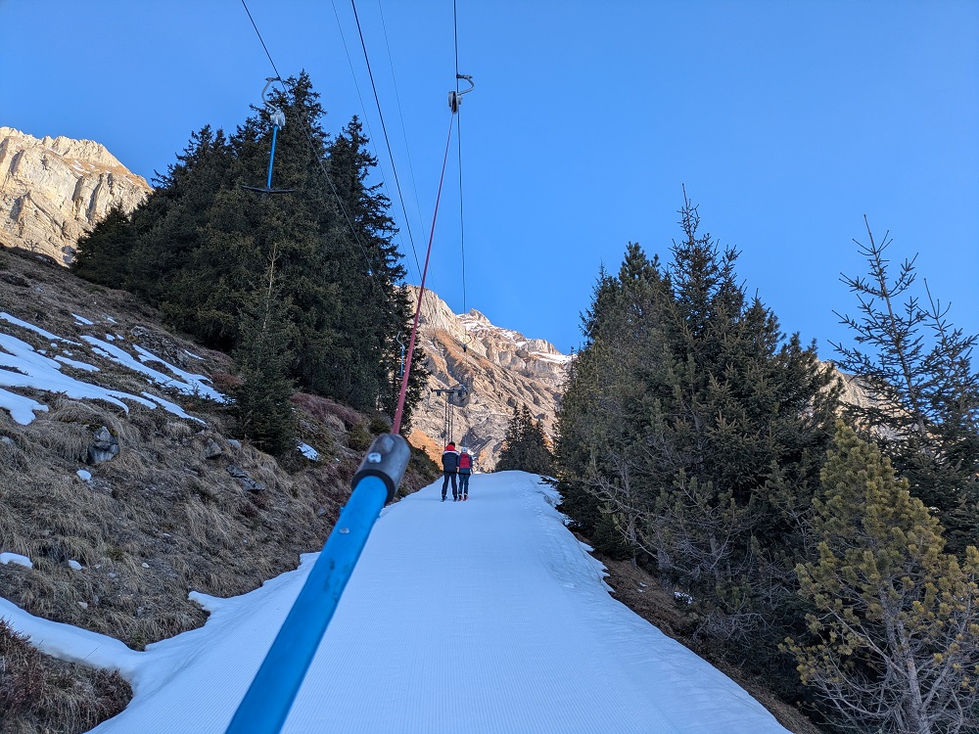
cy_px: 367
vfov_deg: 54.9
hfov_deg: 69.4
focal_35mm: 25
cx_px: 490
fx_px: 707
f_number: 1.89
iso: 41
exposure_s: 1/733
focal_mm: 5.43
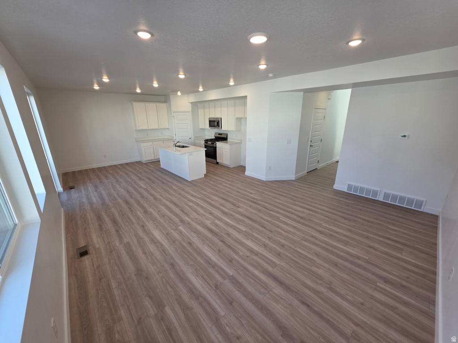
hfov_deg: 106.2
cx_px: 229
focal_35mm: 13
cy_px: 172
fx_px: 172
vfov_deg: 89.9
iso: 50
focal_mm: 2.2
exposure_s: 1/120
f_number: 1.9
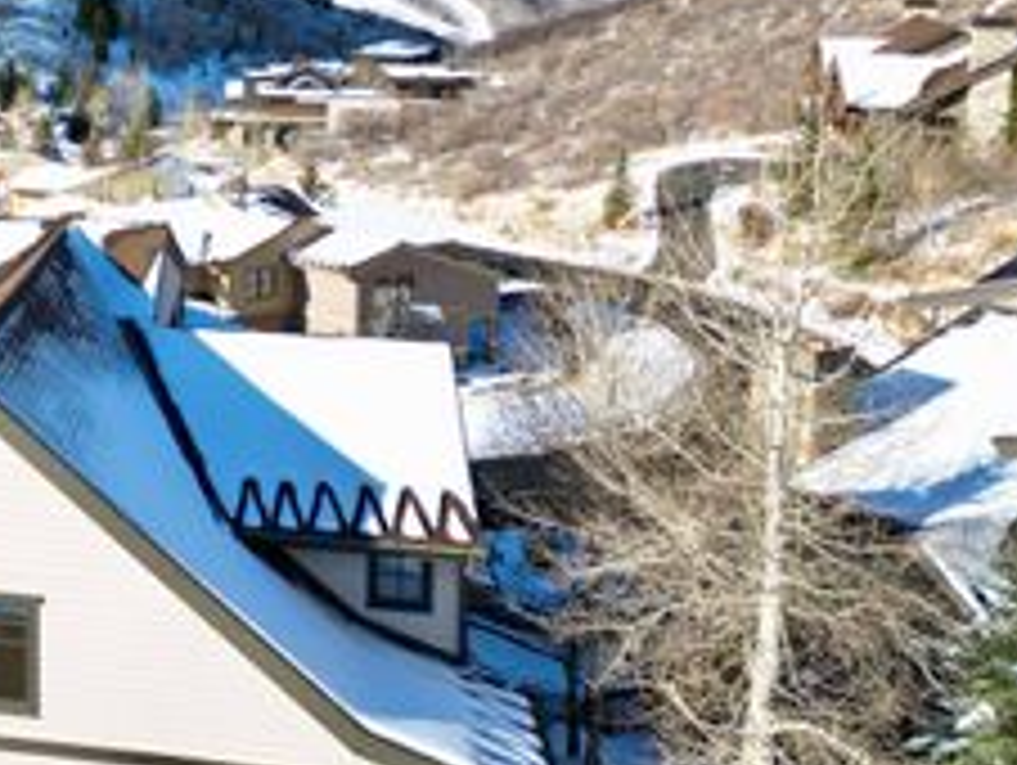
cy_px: 137
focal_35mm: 53
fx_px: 1559
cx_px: -90
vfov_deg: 27.0
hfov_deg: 32.1
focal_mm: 6.72
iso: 100
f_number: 1.7
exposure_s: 1/1600
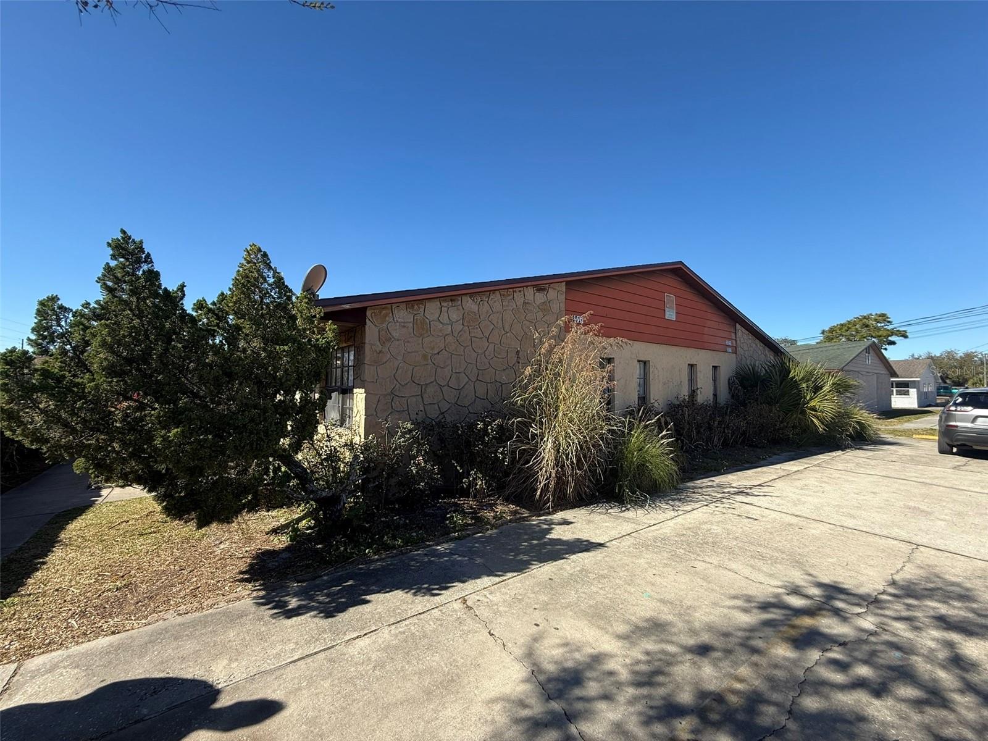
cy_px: 370
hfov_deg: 102.1
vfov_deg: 85.7
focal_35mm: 14
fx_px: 400
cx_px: 494
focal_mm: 2.22
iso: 50
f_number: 2.2
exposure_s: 1/760
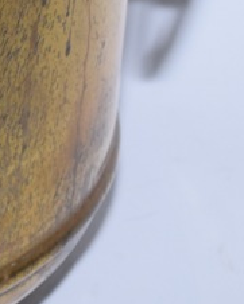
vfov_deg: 5.6
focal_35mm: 342
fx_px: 3086
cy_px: 13
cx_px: -414
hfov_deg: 4.4
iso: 900
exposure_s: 1/60
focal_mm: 55
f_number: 5.6
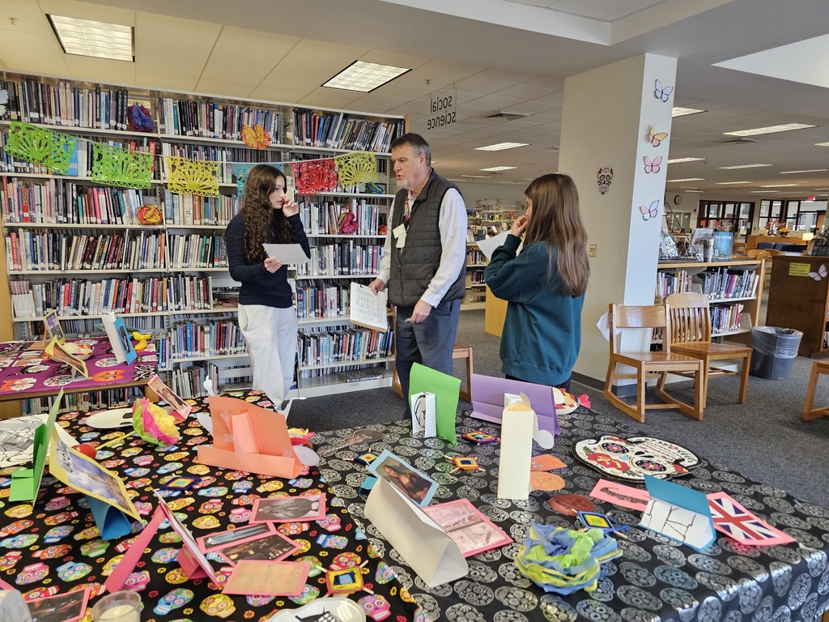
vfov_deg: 58.9
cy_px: 311
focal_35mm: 23
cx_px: 414
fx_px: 551
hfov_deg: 73.9
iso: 400
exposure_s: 1/120
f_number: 1.7
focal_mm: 6.3
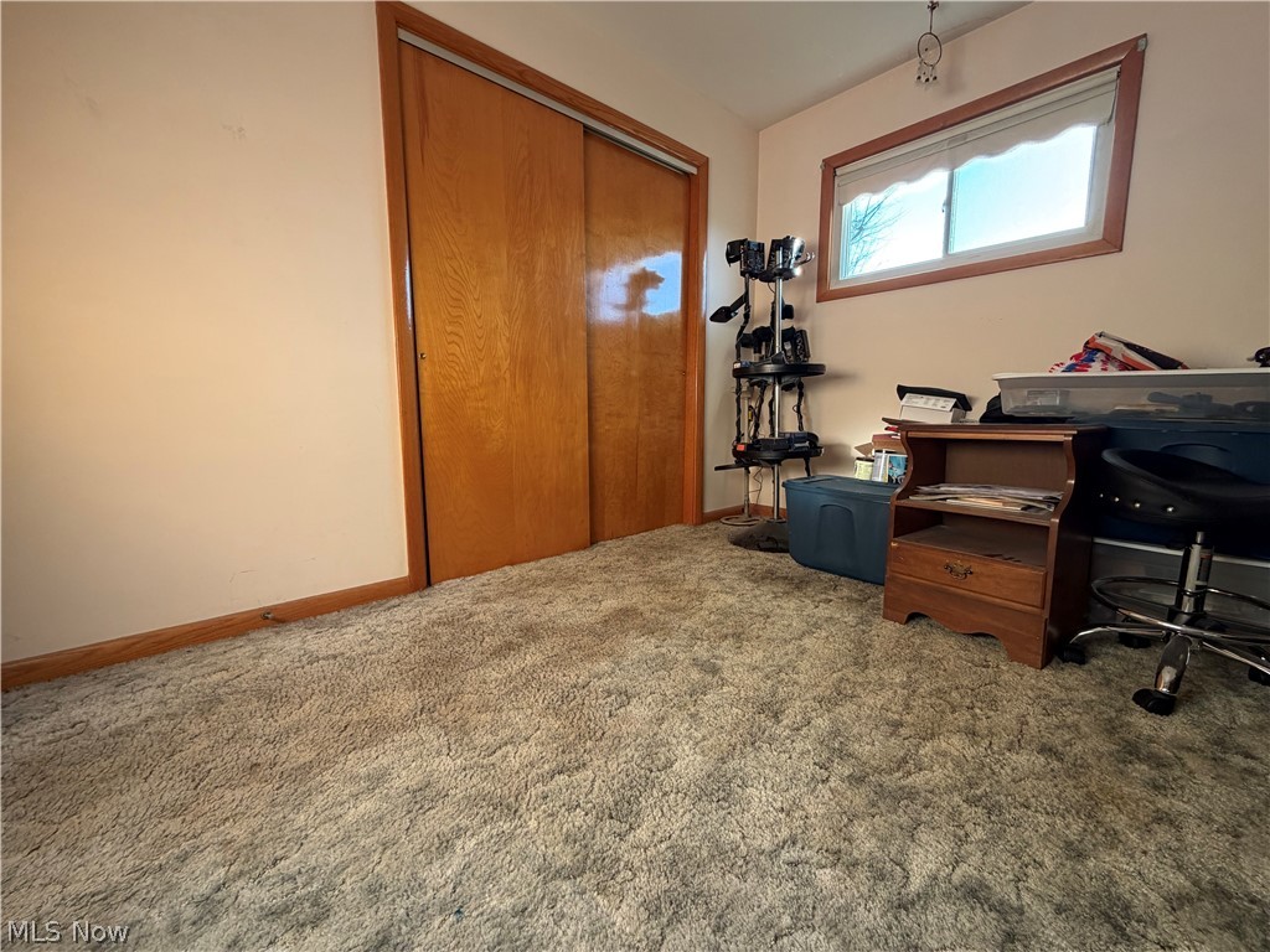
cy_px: 476
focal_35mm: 14
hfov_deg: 102.1
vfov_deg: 85.7
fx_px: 514
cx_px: 635
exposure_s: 1/121
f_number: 2.2
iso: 160
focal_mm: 2.22
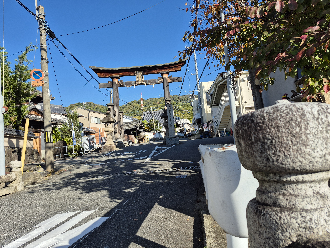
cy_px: 124
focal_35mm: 23
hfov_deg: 73.9
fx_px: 219
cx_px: 165
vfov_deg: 58.9
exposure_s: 1/1340
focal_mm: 5.4
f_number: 1.8
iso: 25
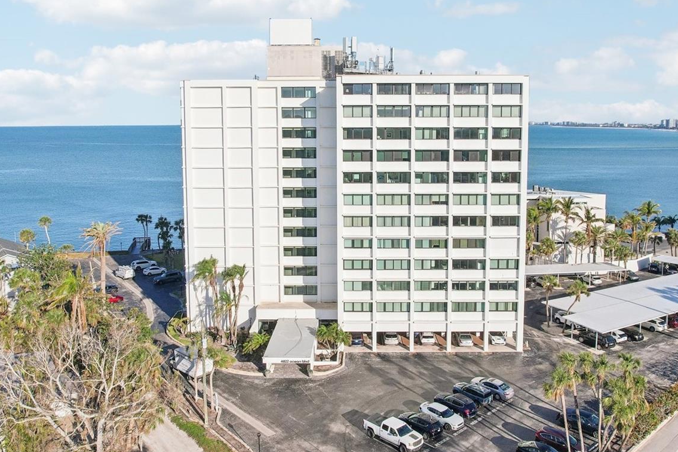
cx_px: 351
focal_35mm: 31
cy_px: 173
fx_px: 584
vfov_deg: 42.1
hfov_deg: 60.3
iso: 150
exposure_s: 1/4000
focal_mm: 8.4
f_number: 2.8
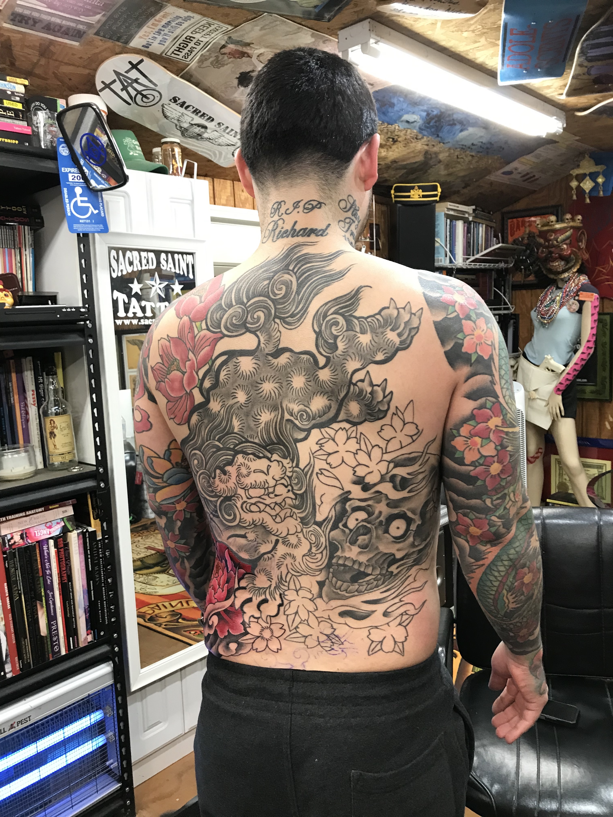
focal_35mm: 28
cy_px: 408
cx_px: 306
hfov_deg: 49.7
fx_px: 661
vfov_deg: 63.4
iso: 40
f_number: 1.8
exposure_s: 1/30
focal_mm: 3.99
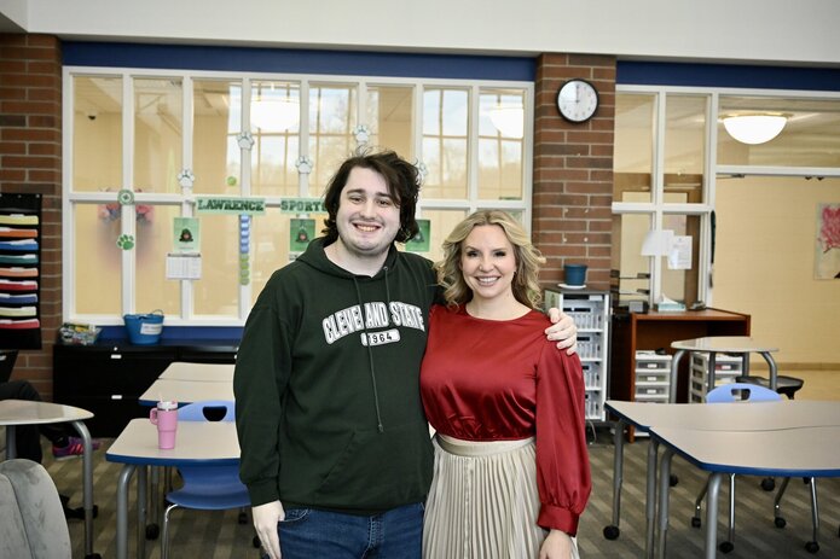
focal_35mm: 42
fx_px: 980
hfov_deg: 46.4
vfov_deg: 31.9
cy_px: 280
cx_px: 420
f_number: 4.5
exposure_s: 1/250
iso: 4000
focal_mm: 42
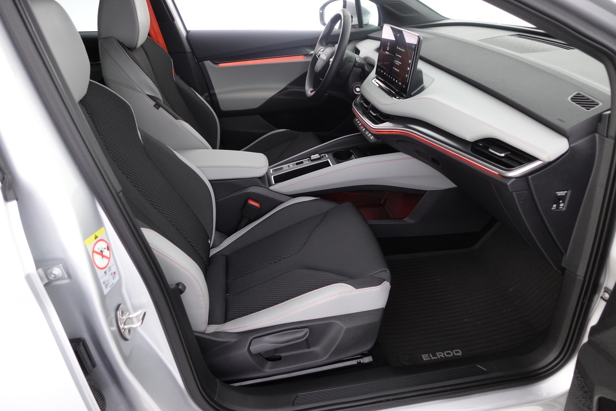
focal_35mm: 24
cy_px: 206
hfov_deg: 73.7
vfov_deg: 53.1
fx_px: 411
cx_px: 308
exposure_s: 1/25
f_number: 1.8
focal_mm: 9.4
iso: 800
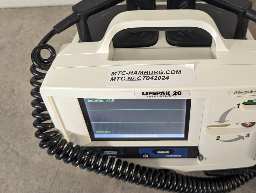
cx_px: 155
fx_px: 267
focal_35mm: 36
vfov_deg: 39.4
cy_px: 69
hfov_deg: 50.9
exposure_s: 1/25.9
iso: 188
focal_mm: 6.81
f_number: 1.85
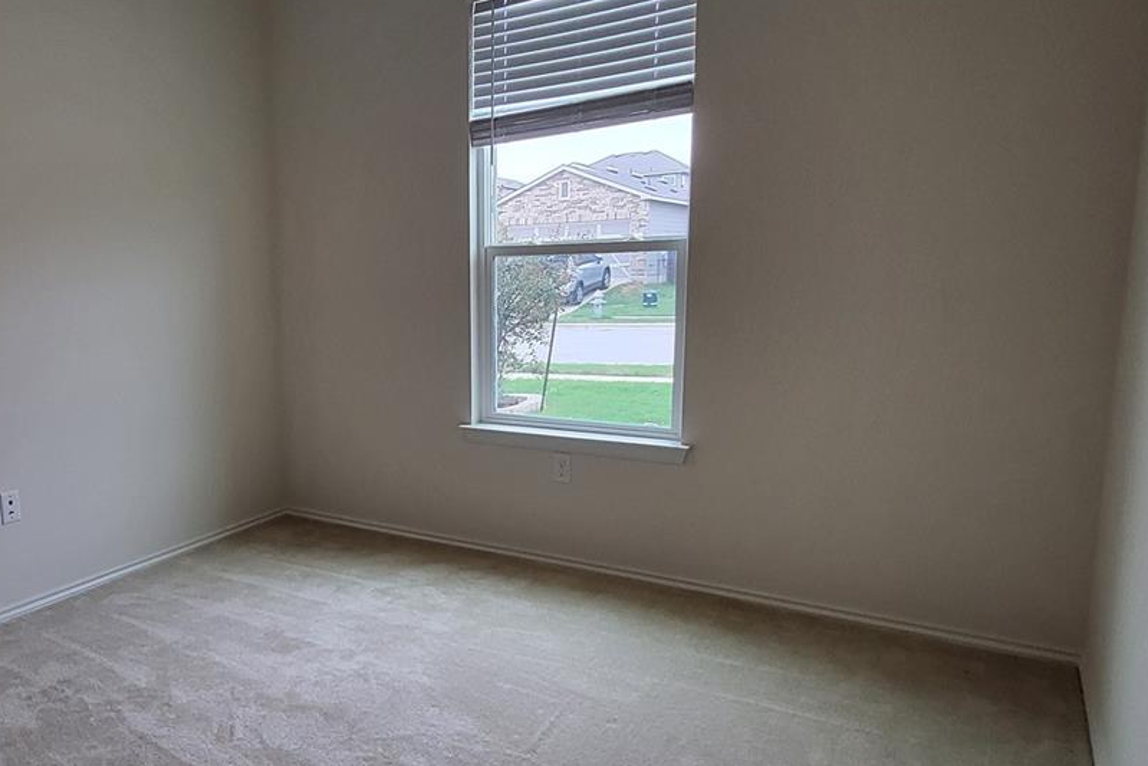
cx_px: 353
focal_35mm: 26
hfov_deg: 66.9
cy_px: 427
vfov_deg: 49.5
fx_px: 829
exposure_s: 1/60
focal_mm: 1.74
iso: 160
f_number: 2.2
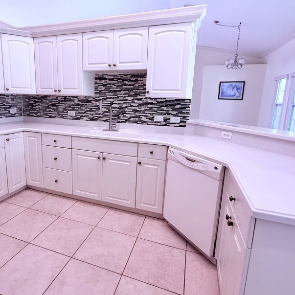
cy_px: 135
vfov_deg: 72.0
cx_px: 120
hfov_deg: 71.5
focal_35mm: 21
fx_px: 202
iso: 250
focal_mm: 2.22
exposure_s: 1/60
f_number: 2.2
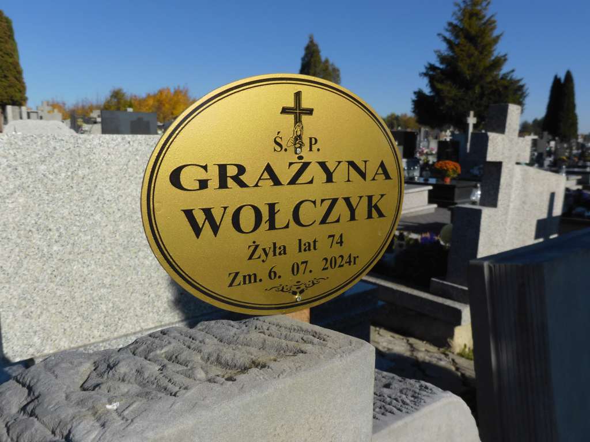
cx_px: 295
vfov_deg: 49.7
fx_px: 477
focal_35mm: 28
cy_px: 221
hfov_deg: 63.4
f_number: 10
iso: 80
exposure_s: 1/200
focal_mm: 4.9
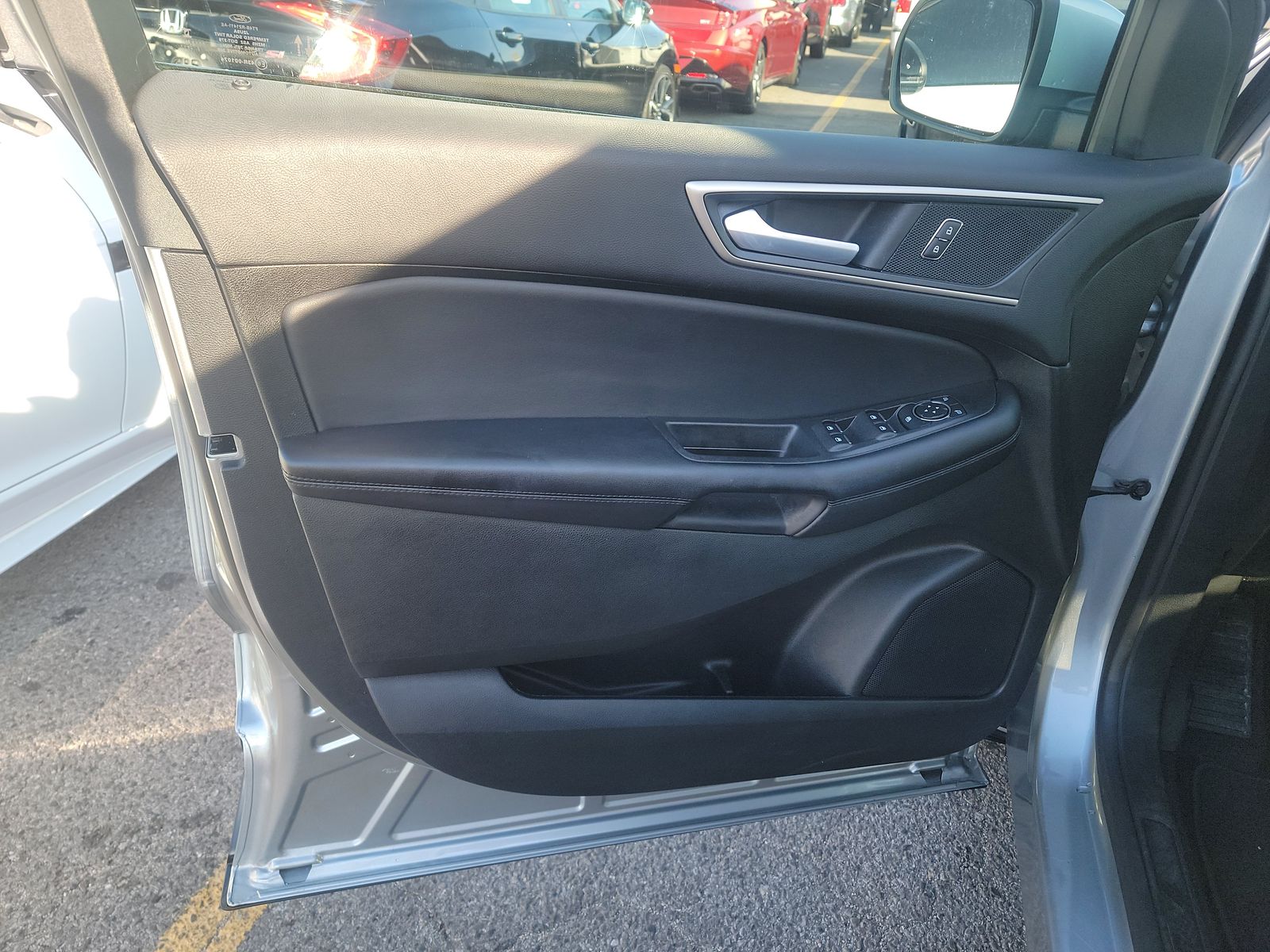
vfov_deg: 56.8
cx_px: 635
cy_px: 476
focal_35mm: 24
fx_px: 881
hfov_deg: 71.6
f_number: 1.8
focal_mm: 6.7
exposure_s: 1/119
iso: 71
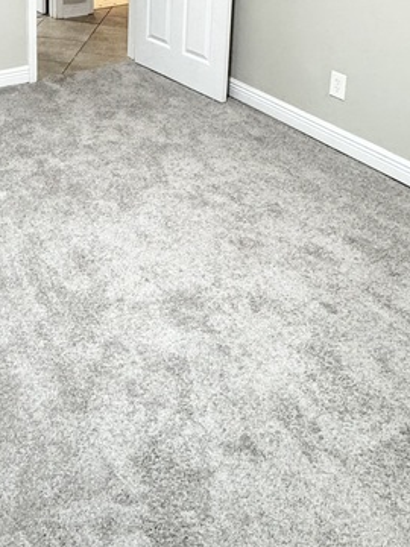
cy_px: -47
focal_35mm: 42
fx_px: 663
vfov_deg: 37.8
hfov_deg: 32.1
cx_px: 17
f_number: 2.2
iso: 320
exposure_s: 1/60
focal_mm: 2.22
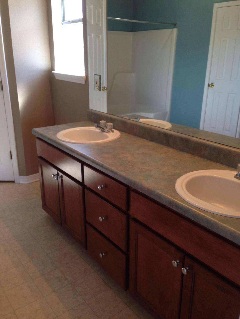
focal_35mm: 33
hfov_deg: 42.9
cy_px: 160
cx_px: 120
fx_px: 305
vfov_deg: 55.4
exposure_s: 1/30
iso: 50
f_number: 2.4
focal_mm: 4.12
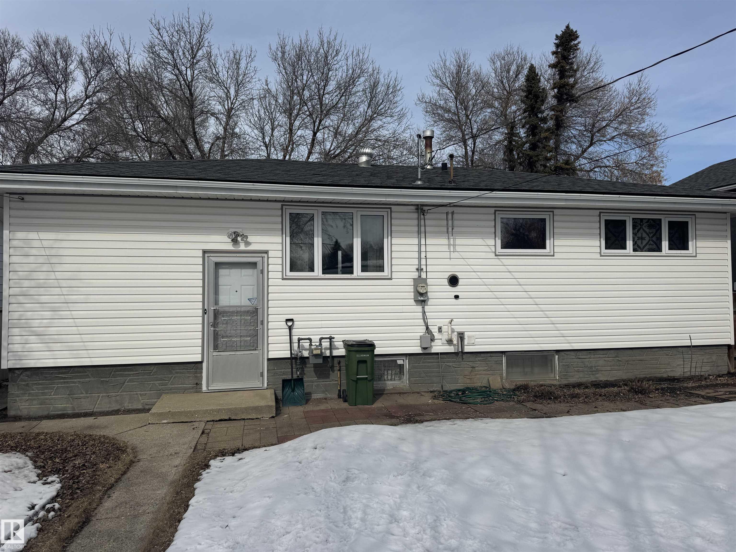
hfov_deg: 71.6
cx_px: 368
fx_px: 510
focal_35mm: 24
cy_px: 276
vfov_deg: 56.8
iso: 80
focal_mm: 6.76
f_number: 1.78
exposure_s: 1/12346
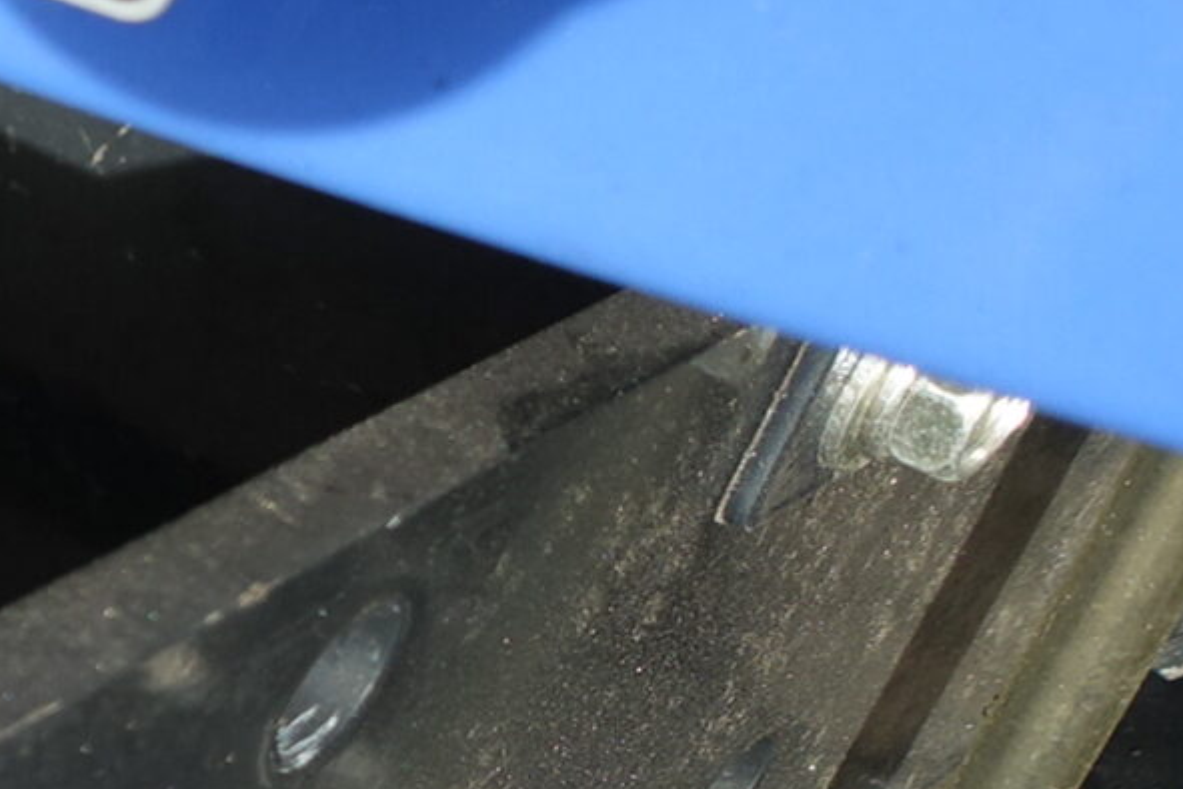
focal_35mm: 104
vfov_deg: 12.3
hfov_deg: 14.9
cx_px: -1361
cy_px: 1321
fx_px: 3417
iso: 125
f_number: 4
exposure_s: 1/400
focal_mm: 8.8
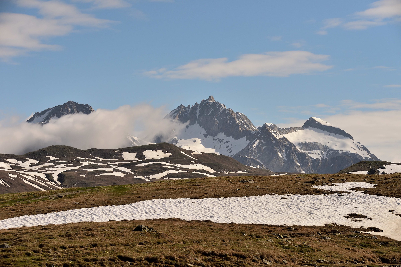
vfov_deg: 9.2
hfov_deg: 13.7
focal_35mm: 150
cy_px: 134
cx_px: 200
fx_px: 1671
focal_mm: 150
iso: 1000
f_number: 8
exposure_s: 1/5000
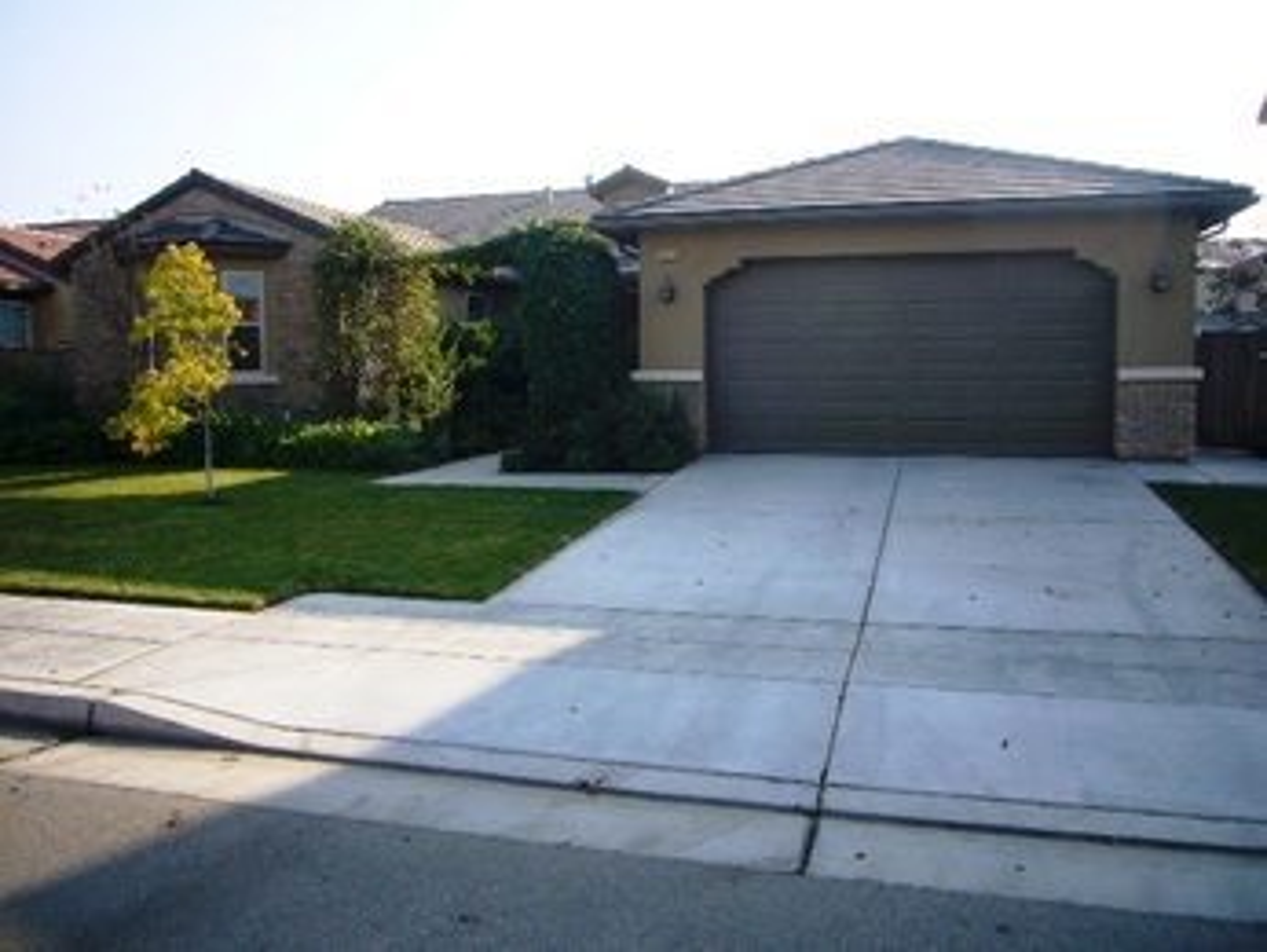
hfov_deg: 63.4
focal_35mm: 28
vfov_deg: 49.8
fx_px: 1026
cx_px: 634
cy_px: 476
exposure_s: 1/500
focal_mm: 4.6
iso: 80
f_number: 2.8
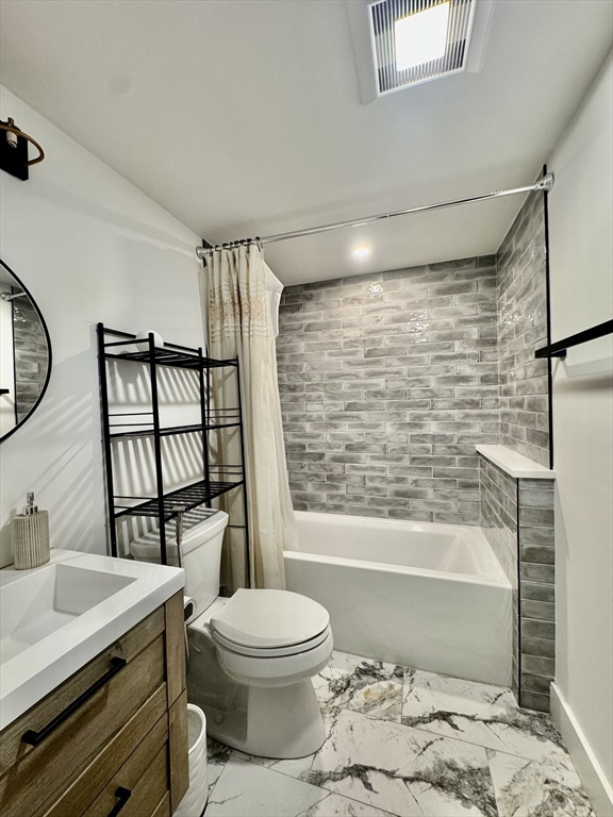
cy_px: 408
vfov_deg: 102.1
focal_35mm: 14
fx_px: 331
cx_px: 306
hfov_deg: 85.7
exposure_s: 1/60
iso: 200
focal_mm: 2.22
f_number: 2.2
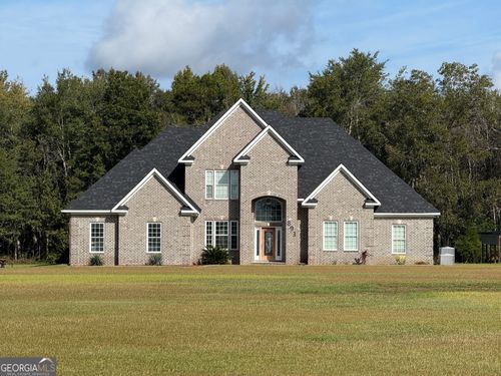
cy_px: 188
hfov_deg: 16.4
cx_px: 250
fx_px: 1737
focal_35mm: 120
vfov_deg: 12.3
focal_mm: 15.66
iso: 50
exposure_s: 1/1818
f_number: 2.8
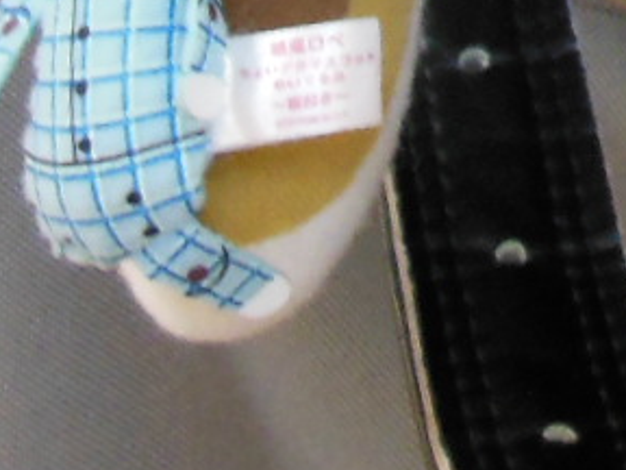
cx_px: 1143
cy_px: -722
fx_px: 2514
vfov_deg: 9.3
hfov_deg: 12.8
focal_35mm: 139
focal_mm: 4.5
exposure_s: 1/25
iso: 400
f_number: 3.2
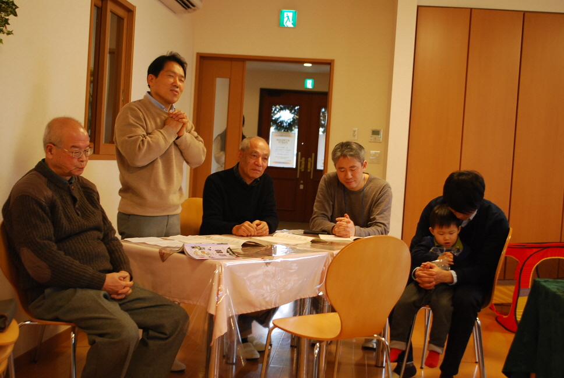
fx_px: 753
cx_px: 282
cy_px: 189
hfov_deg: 41.1
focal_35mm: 48
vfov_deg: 28.2
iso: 560
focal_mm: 32
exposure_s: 1/30
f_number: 5
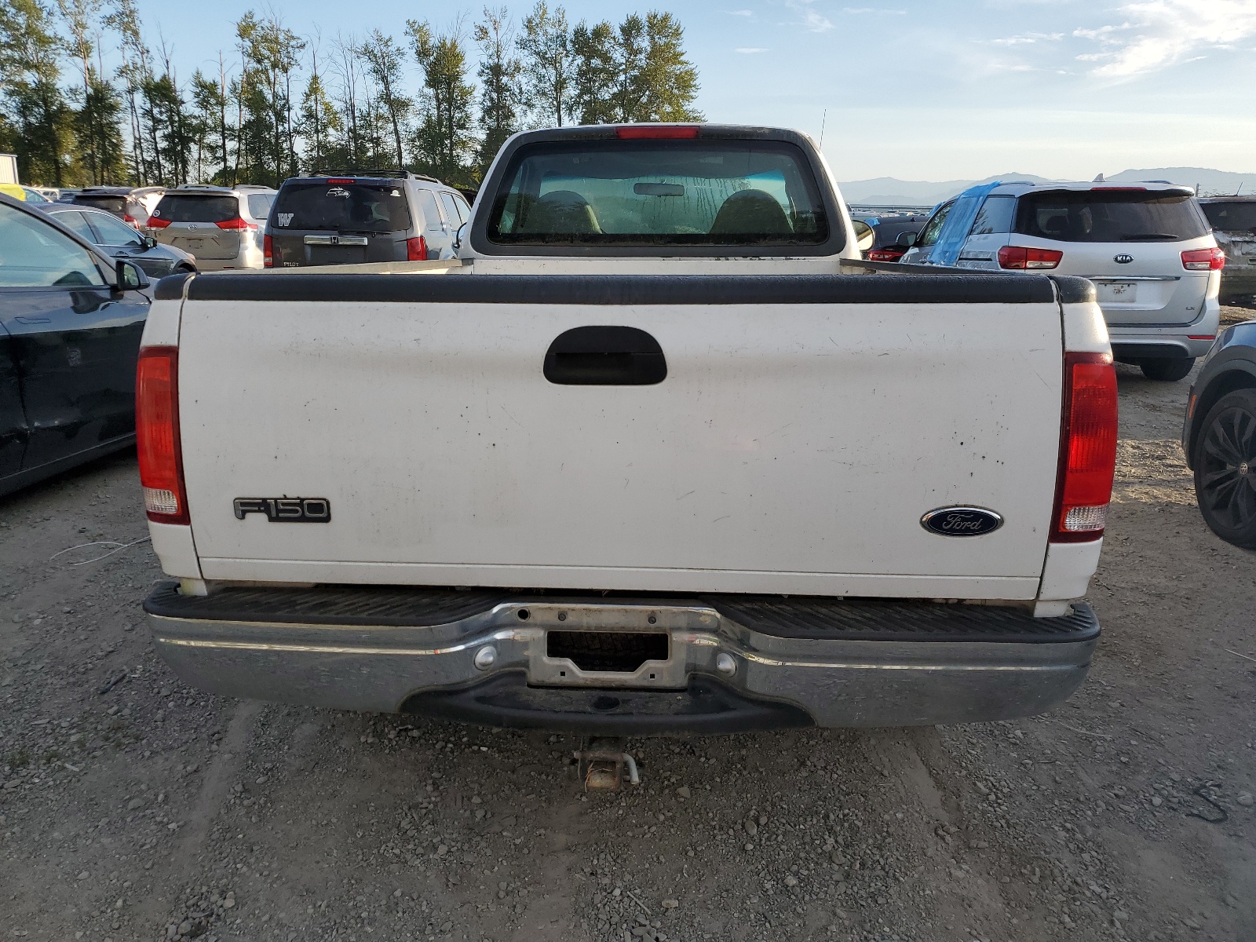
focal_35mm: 26
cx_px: 628
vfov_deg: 53.1
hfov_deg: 67.3
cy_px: 471
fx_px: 943
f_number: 1.5
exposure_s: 1/1667
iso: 50
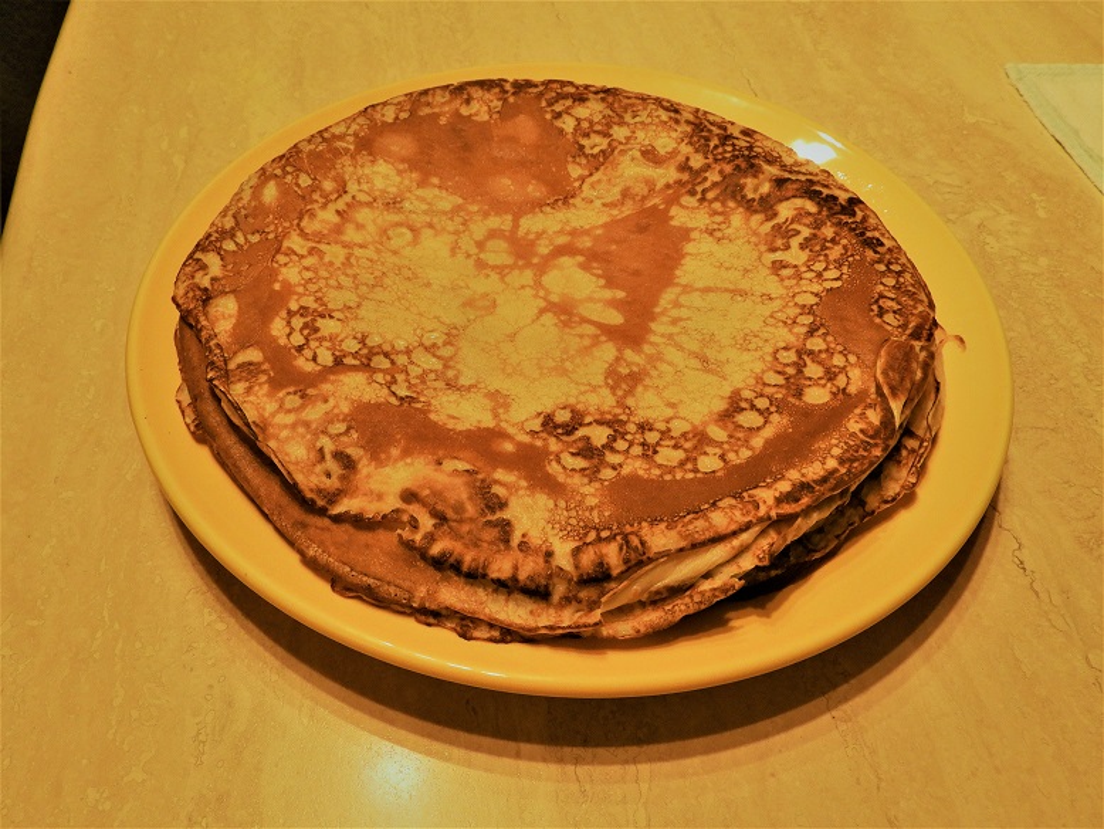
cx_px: 552
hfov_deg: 59.9
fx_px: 957
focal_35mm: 30
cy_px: 414
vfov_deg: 46.8
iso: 280
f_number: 3.5
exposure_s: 1/30
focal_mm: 5.4
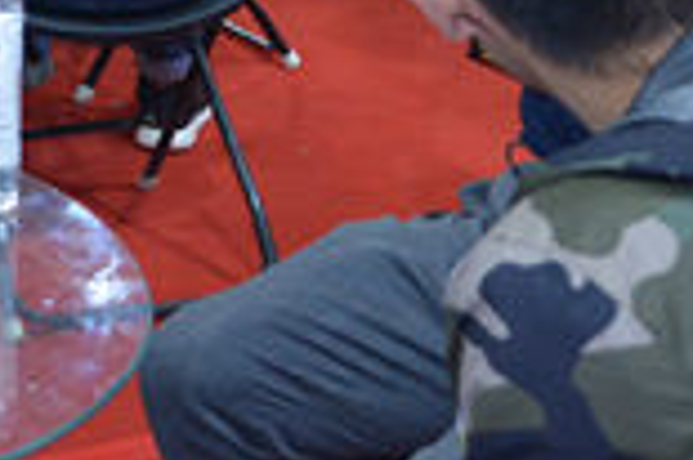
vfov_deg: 10.2
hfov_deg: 15.1
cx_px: -407
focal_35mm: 124
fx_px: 2384
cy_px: -440
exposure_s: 1/100
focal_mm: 24
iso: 2500
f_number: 5.6
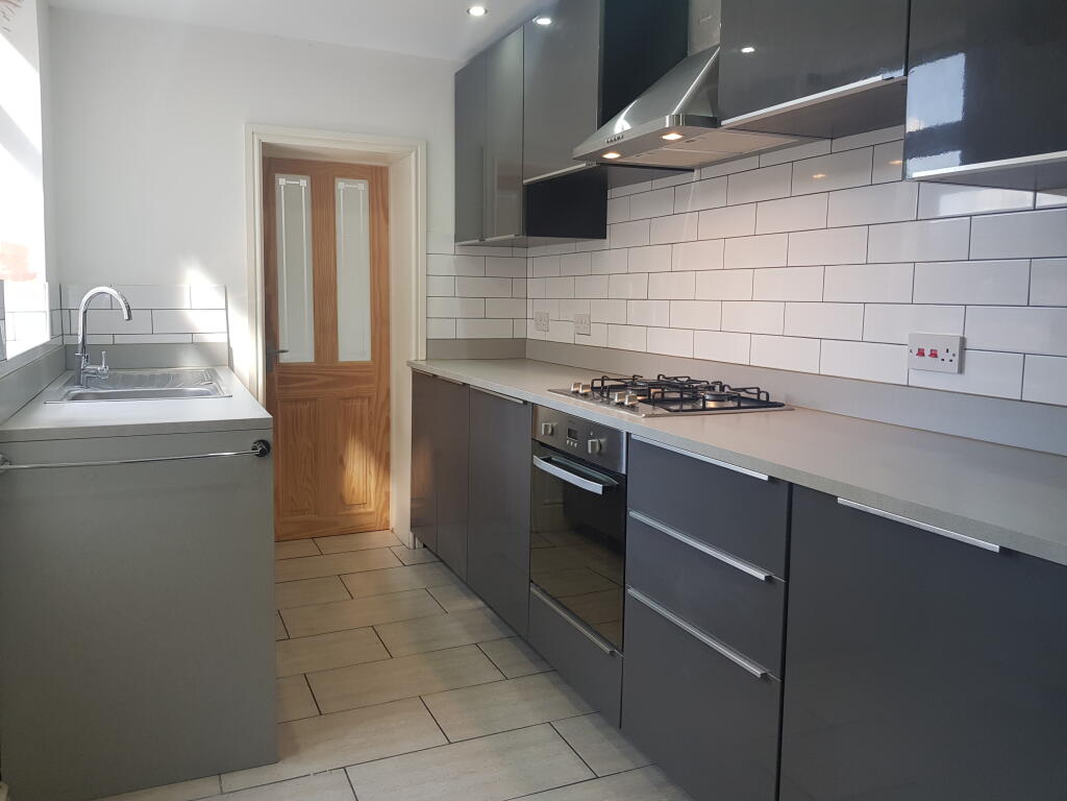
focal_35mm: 26
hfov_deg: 67.3
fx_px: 801
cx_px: 534
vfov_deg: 53.1
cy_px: 400
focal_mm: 4.2
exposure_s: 1/100
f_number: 1.7
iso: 80
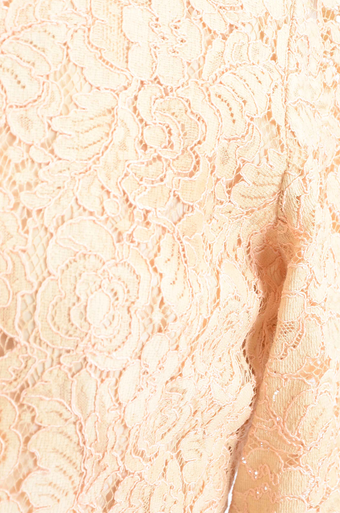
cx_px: 244
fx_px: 2974
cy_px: 270
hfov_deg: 6.5
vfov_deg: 9.9
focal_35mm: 209
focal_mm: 92
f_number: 6.3
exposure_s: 1/80
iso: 160
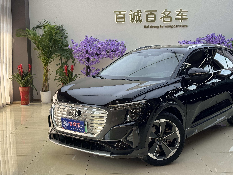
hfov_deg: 39.7
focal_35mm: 48
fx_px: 323
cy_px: 88
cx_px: 116
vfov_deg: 30.3
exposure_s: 1/495
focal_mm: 6.76
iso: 64
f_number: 1.78
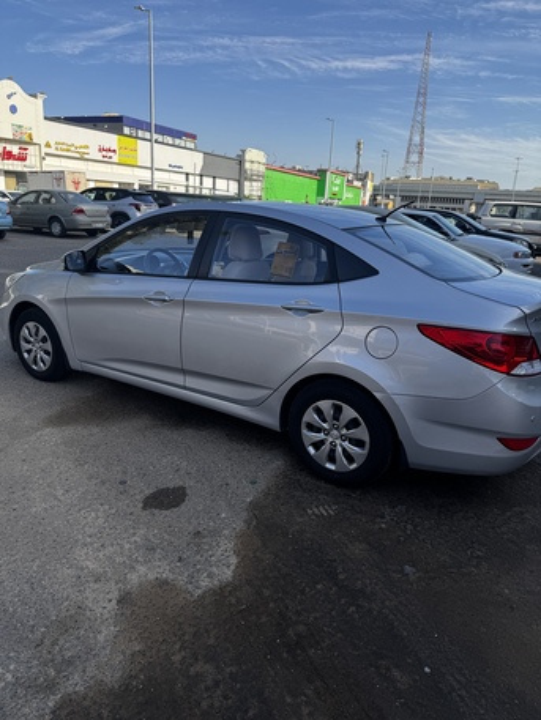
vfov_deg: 71.6
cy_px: 360
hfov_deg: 56.8
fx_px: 500
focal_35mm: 24
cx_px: 270
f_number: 1.78
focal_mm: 6.76
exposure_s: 1/2415
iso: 80
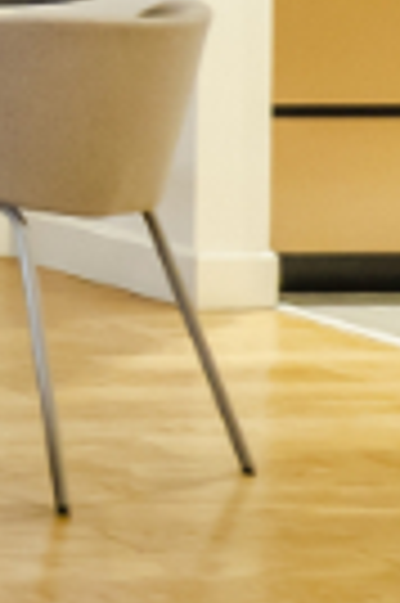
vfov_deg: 17.2
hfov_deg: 6.8
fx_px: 1821
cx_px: -1479
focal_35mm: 109
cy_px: -270
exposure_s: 1/25
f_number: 4
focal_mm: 7
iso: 400
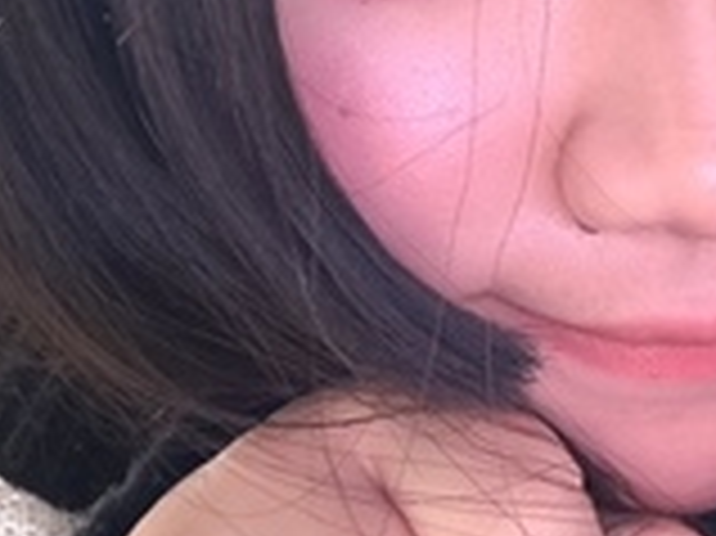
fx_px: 1199
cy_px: 117
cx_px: 608
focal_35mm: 58
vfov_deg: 24.8
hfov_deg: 32.0
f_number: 1.9
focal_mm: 2.69
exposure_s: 1/30
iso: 500
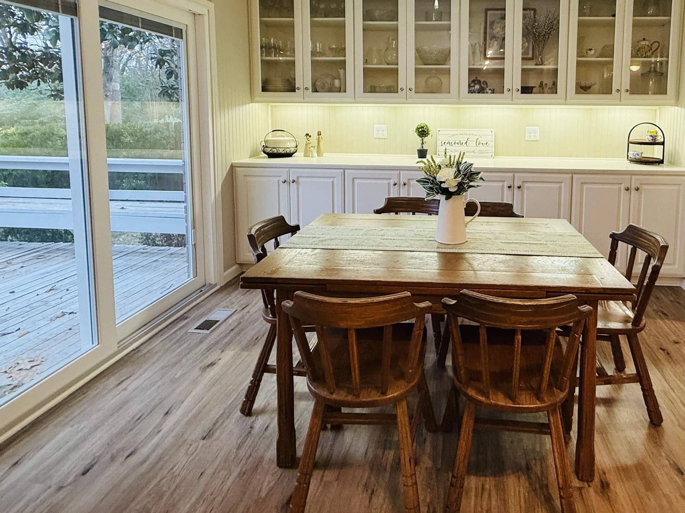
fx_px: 416
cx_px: 444
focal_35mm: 21
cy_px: 147
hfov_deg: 77.0
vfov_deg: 60.9
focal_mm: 2.22
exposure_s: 1/120
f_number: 2.2
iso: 200
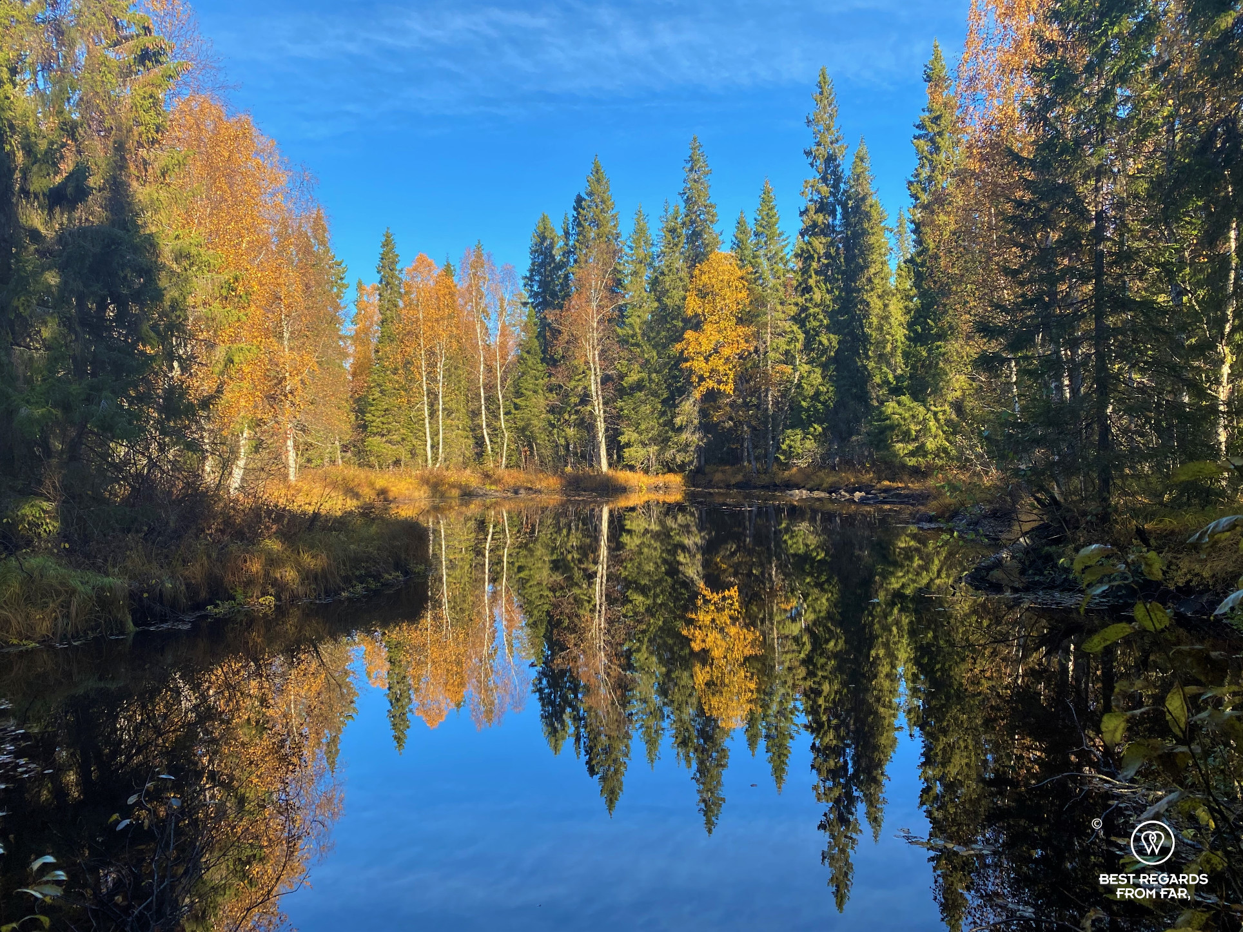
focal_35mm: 26
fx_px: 934
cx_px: 622
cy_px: 466
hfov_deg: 67.3
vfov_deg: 53.1
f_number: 1.8
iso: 32
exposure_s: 1/839
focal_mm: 4.25
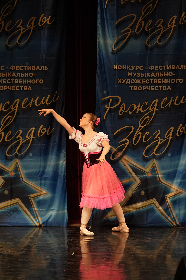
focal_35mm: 217
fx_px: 1682
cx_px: 93
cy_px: 140
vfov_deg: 9.5
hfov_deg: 6.3
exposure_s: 1/400
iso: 1600
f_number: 2.8
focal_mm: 145
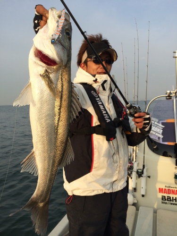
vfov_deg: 60.0
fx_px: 205
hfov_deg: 46.8
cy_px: 118
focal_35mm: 30
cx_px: 88
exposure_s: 1/892
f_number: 2.2
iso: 32
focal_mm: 4.12
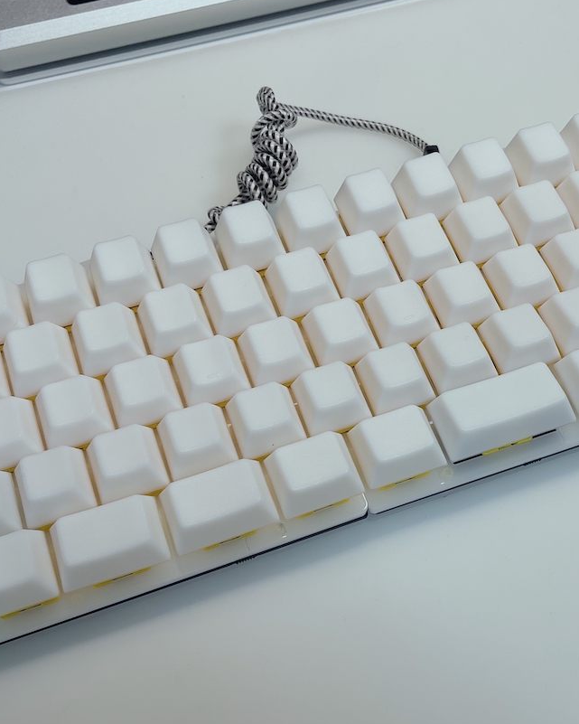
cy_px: 397
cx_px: 332
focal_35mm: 38
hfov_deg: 39.1
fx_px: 814
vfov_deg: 47.9
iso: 32
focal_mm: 5.1
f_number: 1.6
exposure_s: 1/130
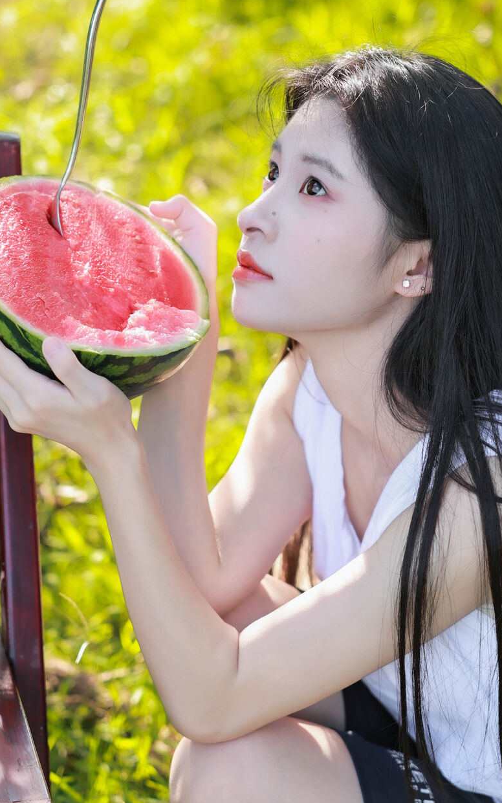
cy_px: 248
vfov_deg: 20.3
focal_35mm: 102
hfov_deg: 12.8
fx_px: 2232
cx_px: 283
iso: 125
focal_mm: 70
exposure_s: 1/250
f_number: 2.8
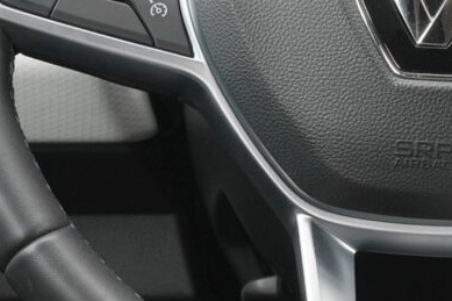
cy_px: -2
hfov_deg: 11.4
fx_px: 2246
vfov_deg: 7.6
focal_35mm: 179
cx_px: 422
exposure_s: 1/80
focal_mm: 45
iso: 2000
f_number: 9
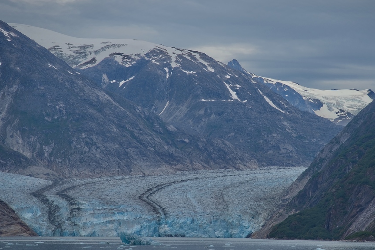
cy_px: 130
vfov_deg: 7.7
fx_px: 1855
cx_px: 226
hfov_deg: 11.5
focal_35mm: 178
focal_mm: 120
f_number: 8
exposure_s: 1/250
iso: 100
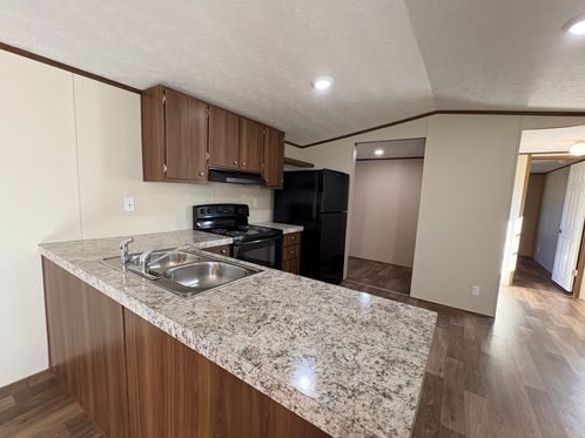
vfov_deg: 81.7
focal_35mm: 15
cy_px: 223
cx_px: 292
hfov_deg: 98.2
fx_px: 253
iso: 200
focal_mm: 2.22
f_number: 2.2
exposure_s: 1/60
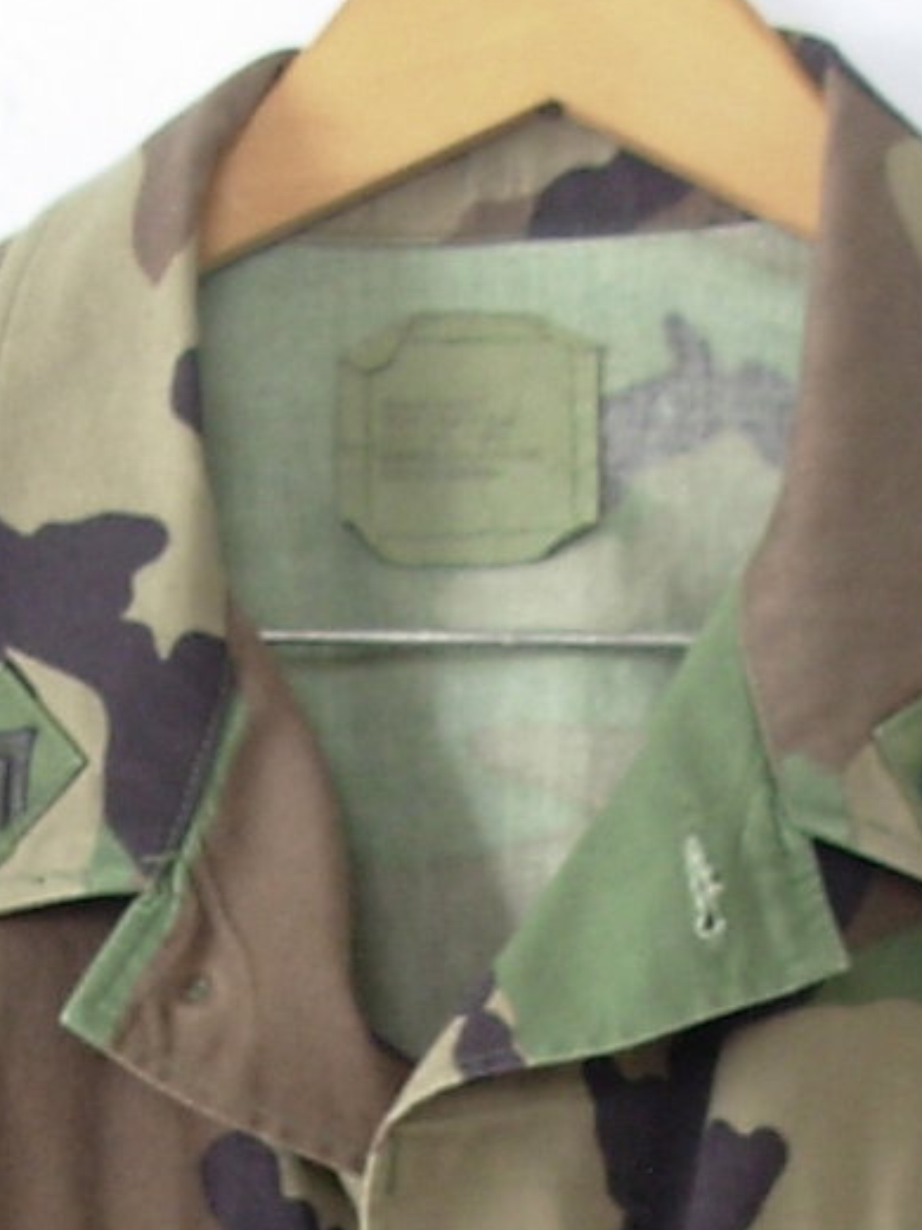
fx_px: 6641
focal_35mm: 187
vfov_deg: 10.3
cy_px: 1630
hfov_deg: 7.9
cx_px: 482
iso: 50
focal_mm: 6.3
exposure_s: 1/9.5
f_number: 2.9
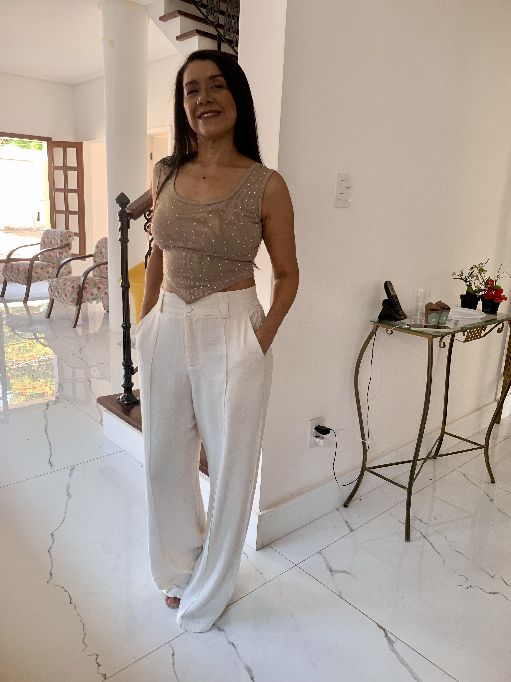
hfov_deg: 53.1
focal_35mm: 26
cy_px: 341
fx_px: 512
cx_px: 256
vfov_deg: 67.3
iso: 100
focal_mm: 4.25
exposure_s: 1/65
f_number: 1.8
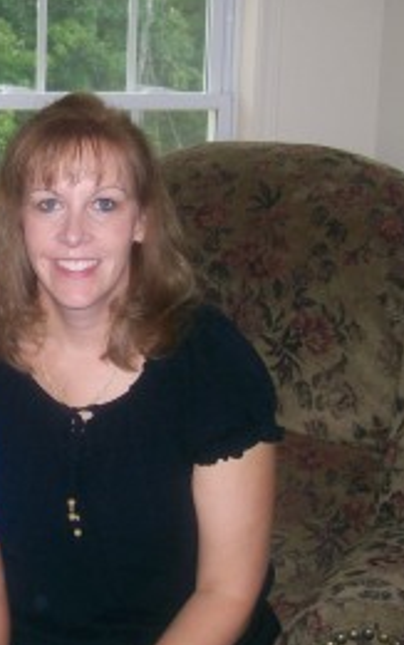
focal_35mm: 66
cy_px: 287
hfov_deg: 19.0
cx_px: -30
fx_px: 1160
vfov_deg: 31.0
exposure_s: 1/64
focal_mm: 6
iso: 80
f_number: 2.7
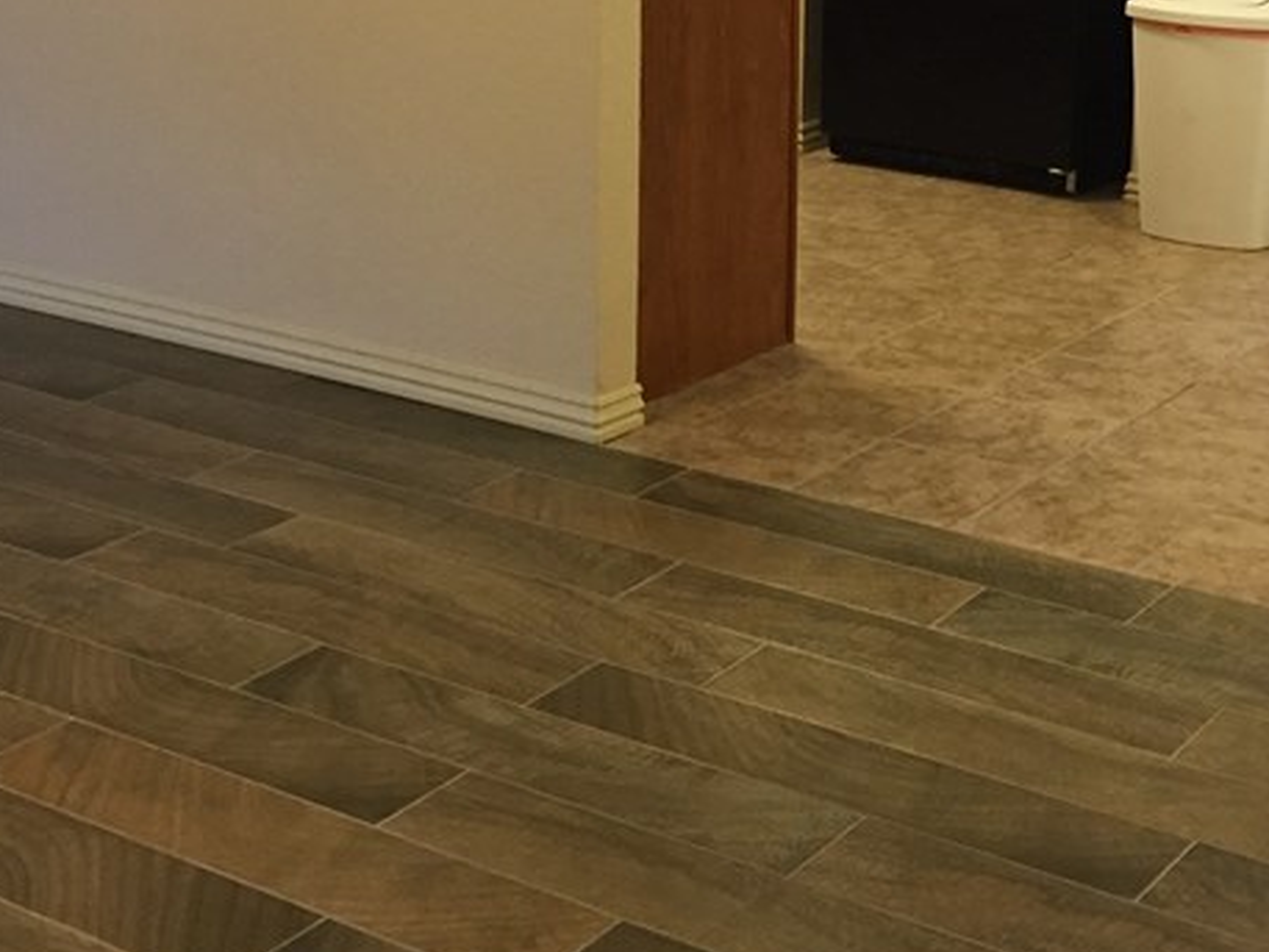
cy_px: 147
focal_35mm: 65
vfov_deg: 22.2
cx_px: 780
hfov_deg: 29.7
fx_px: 2383
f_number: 2.2
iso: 200
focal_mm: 4.15
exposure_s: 1/30
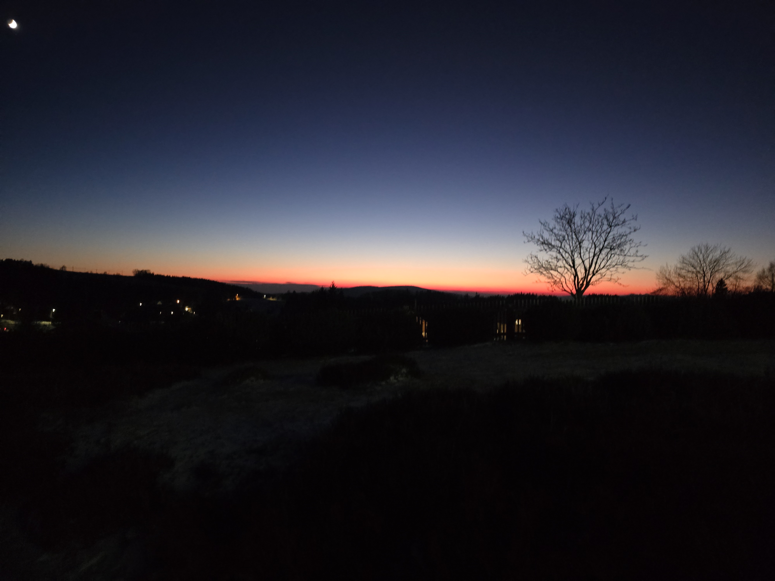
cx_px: 388
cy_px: 290
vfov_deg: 58.9
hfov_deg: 73.9
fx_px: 515
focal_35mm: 23
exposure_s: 1/16.7
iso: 2000
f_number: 1.7
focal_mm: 6.3
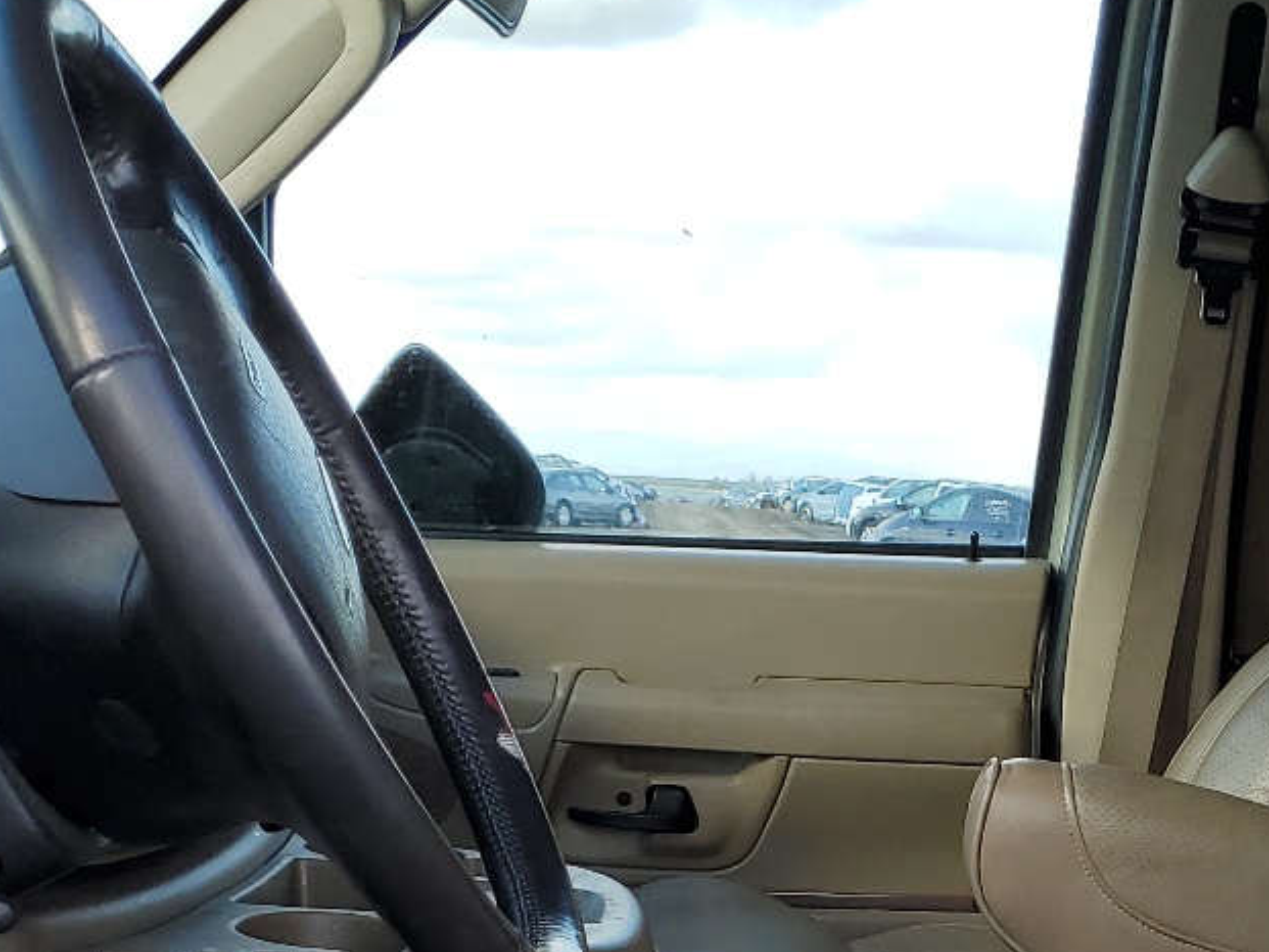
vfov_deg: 20.7
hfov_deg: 28.5
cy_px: 1097
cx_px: 971
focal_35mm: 67
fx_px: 2457
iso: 50
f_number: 1.5
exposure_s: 1/500
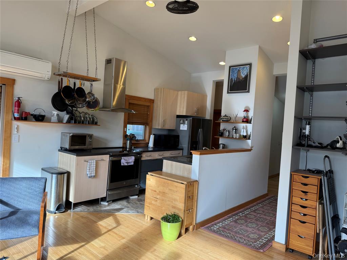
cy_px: 130
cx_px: 174
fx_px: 241
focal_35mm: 24
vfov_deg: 56.8
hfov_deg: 71.6
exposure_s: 1/137
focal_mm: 6.76
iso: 50
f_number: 1.78
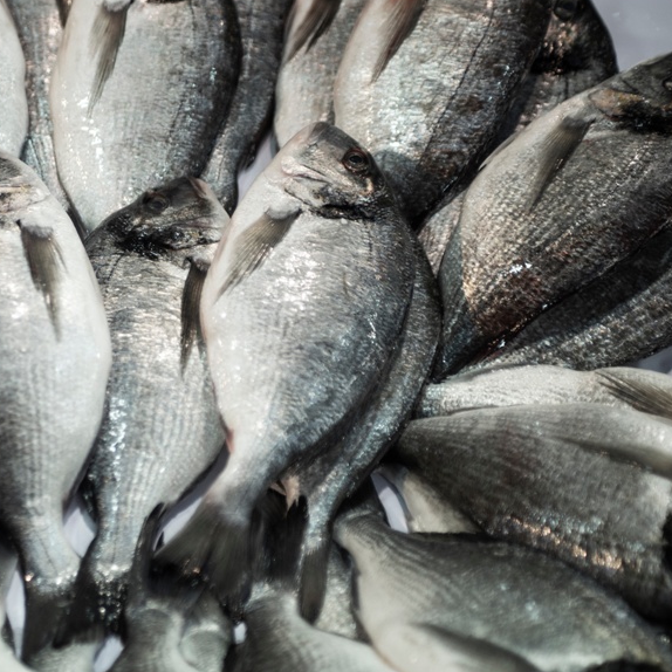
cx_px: 114
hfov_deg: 18.3
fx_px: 2065
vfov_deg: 18.5
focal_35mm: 94
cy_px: 352
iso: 640
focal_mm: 62
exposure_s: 1/320
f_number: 3.2
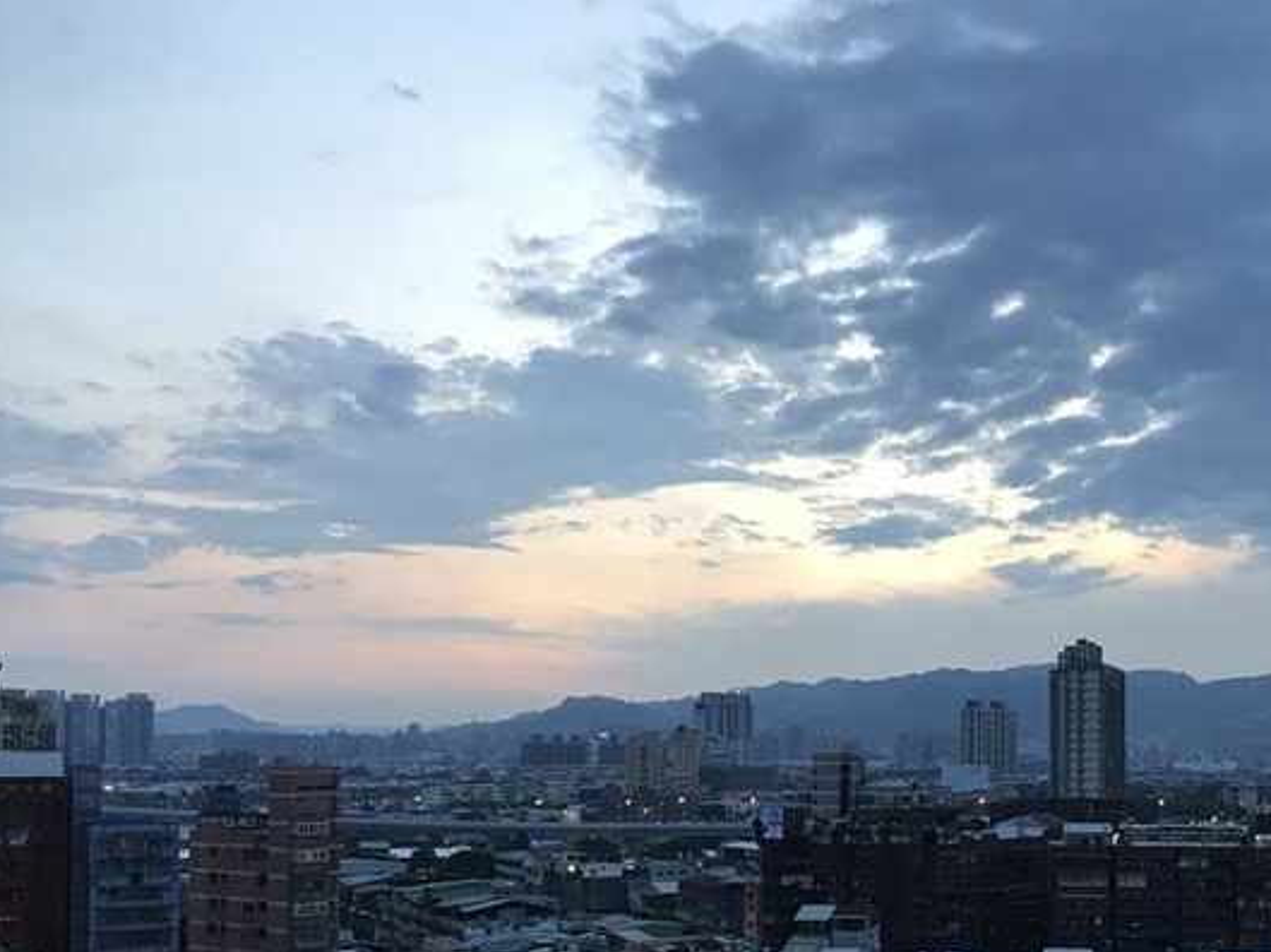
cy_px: 725
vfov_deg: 31.5
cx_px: 896
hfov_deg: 41.3
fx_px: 1651
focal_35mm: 45
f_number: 1.8
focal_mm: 3.99
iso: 32
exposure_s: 1/24
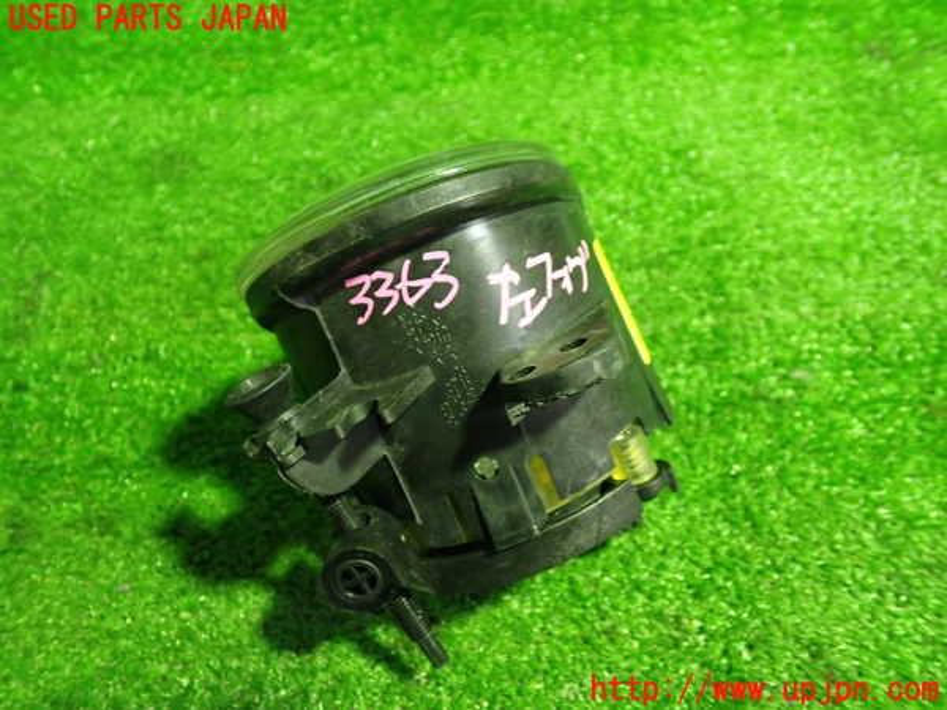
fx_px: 821
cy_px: 355
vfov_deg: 46.8
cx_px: 474
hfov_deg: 60.0
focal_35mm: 30
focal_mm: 5.4
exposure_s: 1/30
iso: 500
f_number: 2.3
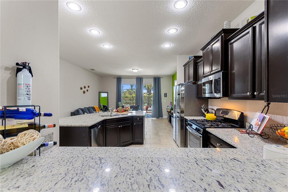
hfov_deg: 100.4
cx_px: 144
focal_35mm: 15
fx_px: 120
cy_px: 96
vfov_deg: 77.3
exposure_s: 1/8
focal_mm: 10
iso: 400
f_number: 4.5
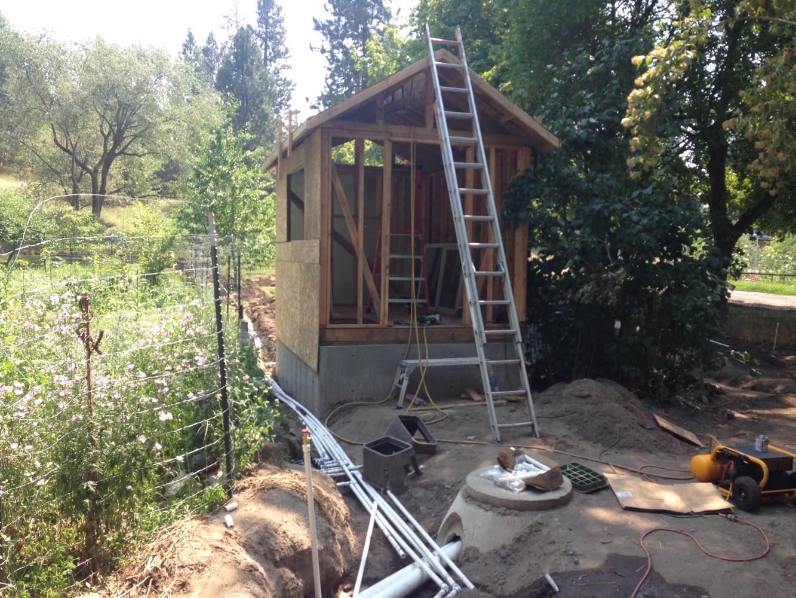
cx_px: 398
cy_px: 299
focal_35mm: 33
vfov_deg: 43.0
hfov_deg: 55.3
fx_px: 759
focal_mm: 4.12
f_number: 2.4
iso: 50
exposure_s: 1/345
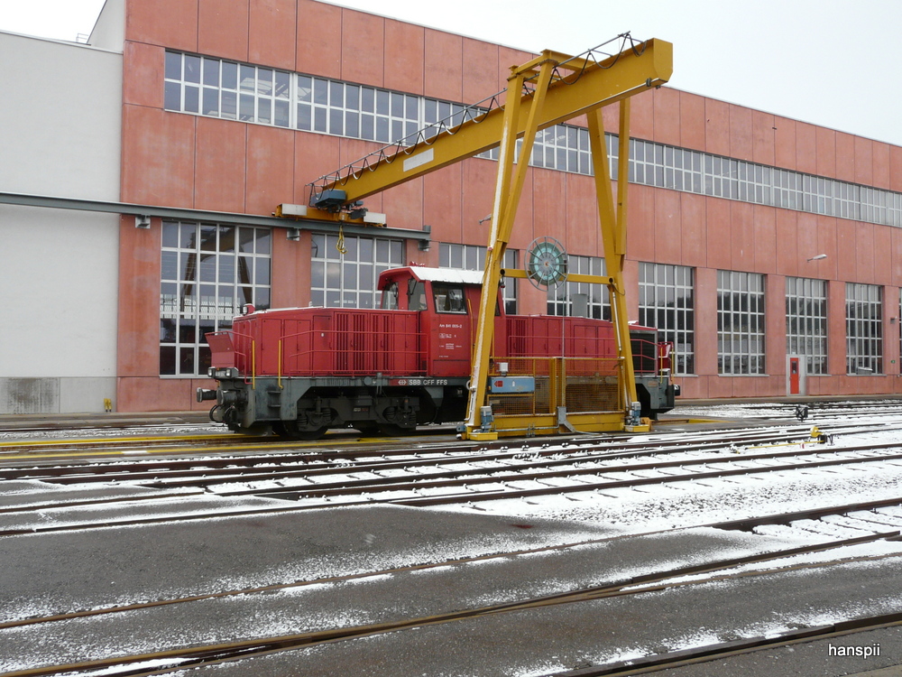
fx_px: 834
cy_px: 338
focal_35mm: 32
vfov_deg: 44.2
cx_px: 451
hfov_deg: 56.8
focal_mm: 5.3
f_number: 3.2
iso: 125
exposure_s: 1/160
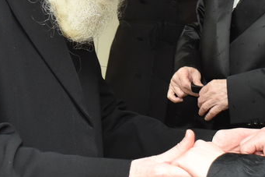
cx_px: 123
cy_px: 13
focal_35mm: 111
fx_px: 817
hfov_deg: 18.4
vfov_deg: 12.2
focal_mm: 18
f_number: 5.6
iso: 1250
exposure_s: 1/80
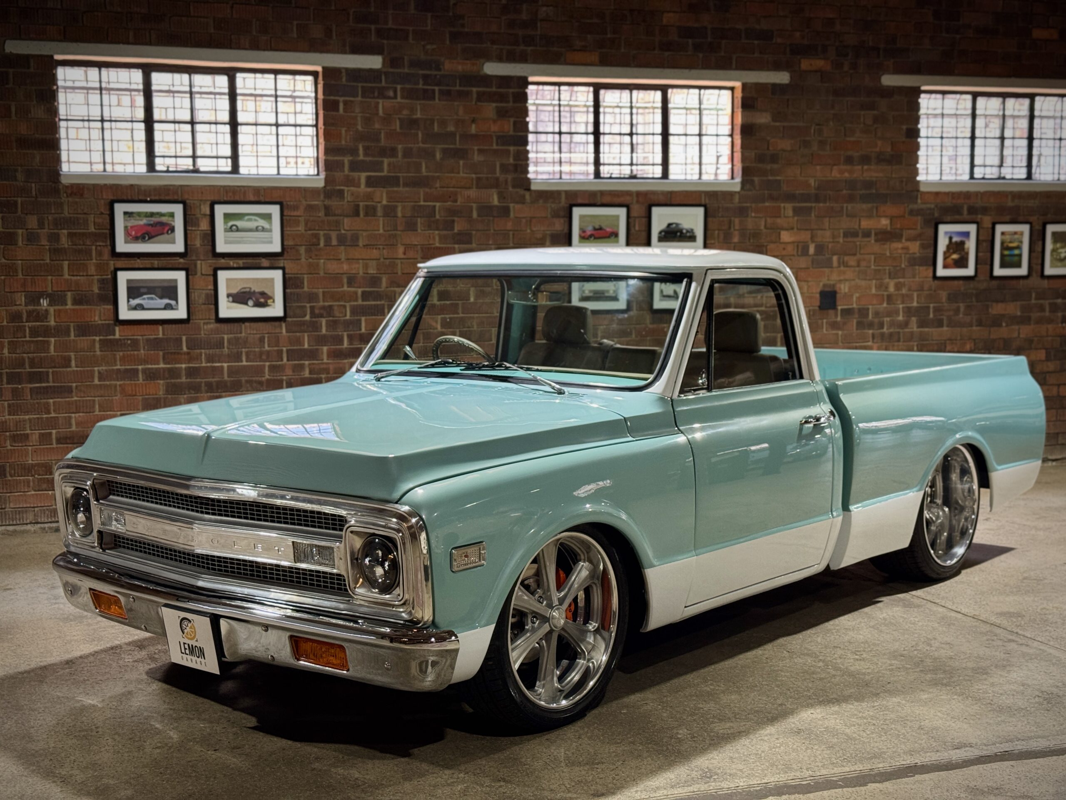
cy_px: 400
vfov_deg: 30.3
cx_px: 533
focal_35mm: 48
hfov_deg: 39.7
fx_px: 1478
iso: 200
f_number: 1.78
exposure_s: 1/50
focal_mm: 6.76
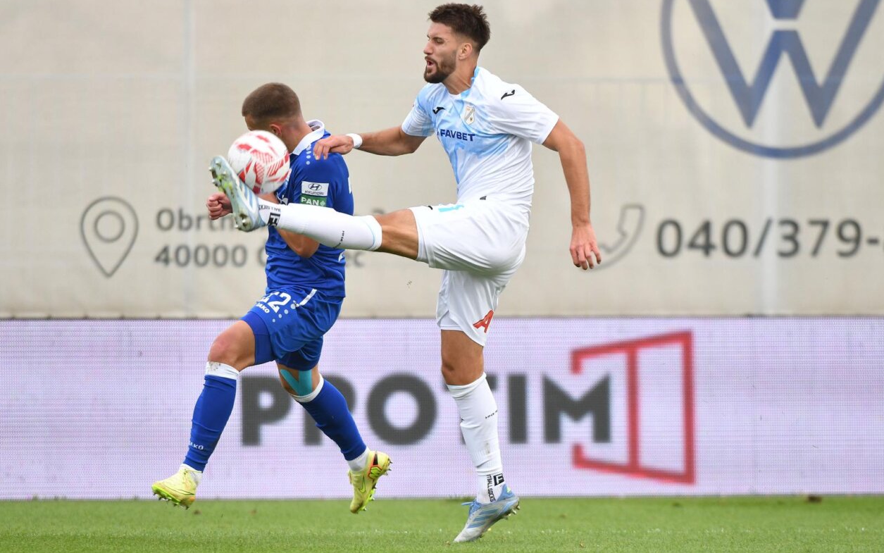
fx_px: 8627
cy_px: 271
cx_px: 443
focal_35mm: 358
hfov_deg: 5.9
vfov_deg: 3.7
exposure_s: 1/1250
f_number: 4
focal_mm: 350
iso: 800
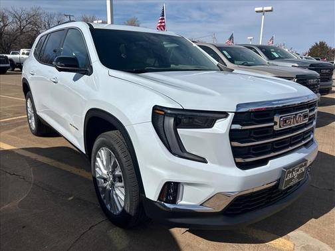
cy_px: 126
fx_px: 252
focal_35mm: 26
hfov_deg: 67.3
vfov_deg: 53.1
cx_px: 168
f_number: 1.5
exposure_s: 1/9434
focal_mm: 5.7
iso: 50
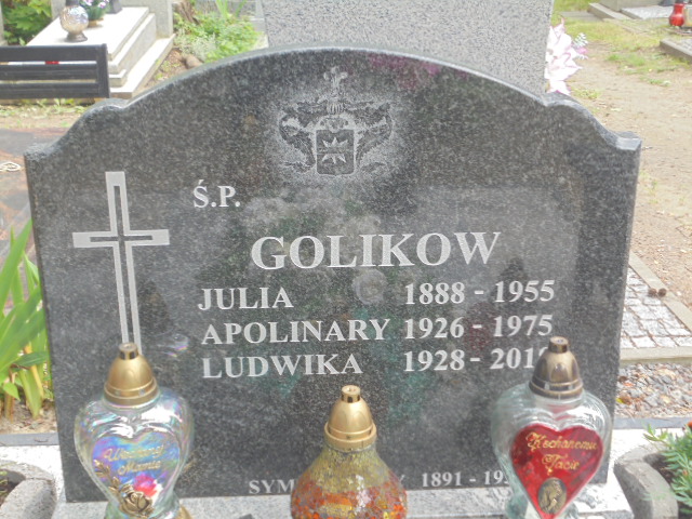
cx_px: 346
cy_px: 260
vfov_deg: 29.7
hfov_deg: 38.9
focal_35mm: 49
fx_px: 980
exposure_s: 1/40
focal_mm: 8.9
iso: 100
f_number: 4.8
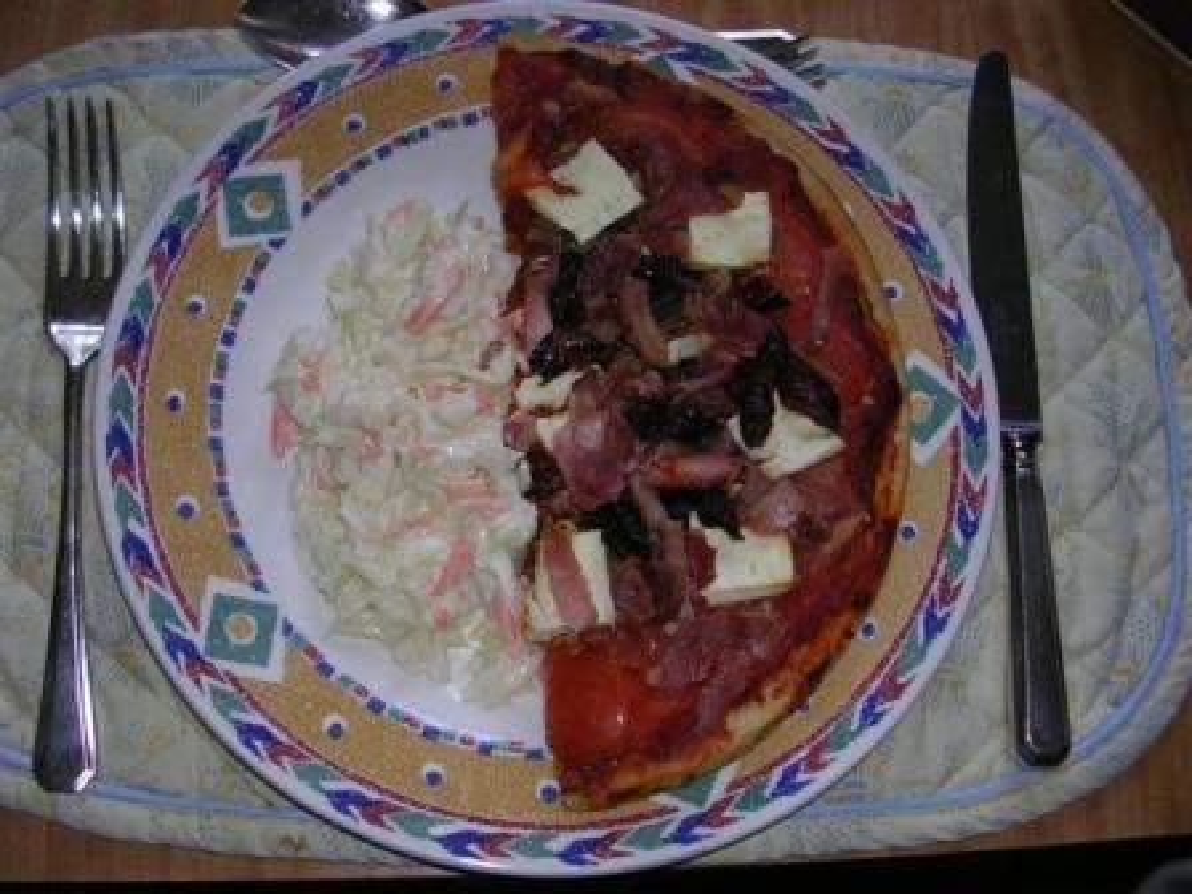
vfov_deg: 37.7
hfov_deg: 49.0
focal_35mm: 38
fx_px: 1309
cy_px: 447
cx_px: 596
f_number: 2.8
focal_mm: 5.8
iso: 50
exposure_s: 1/60.1
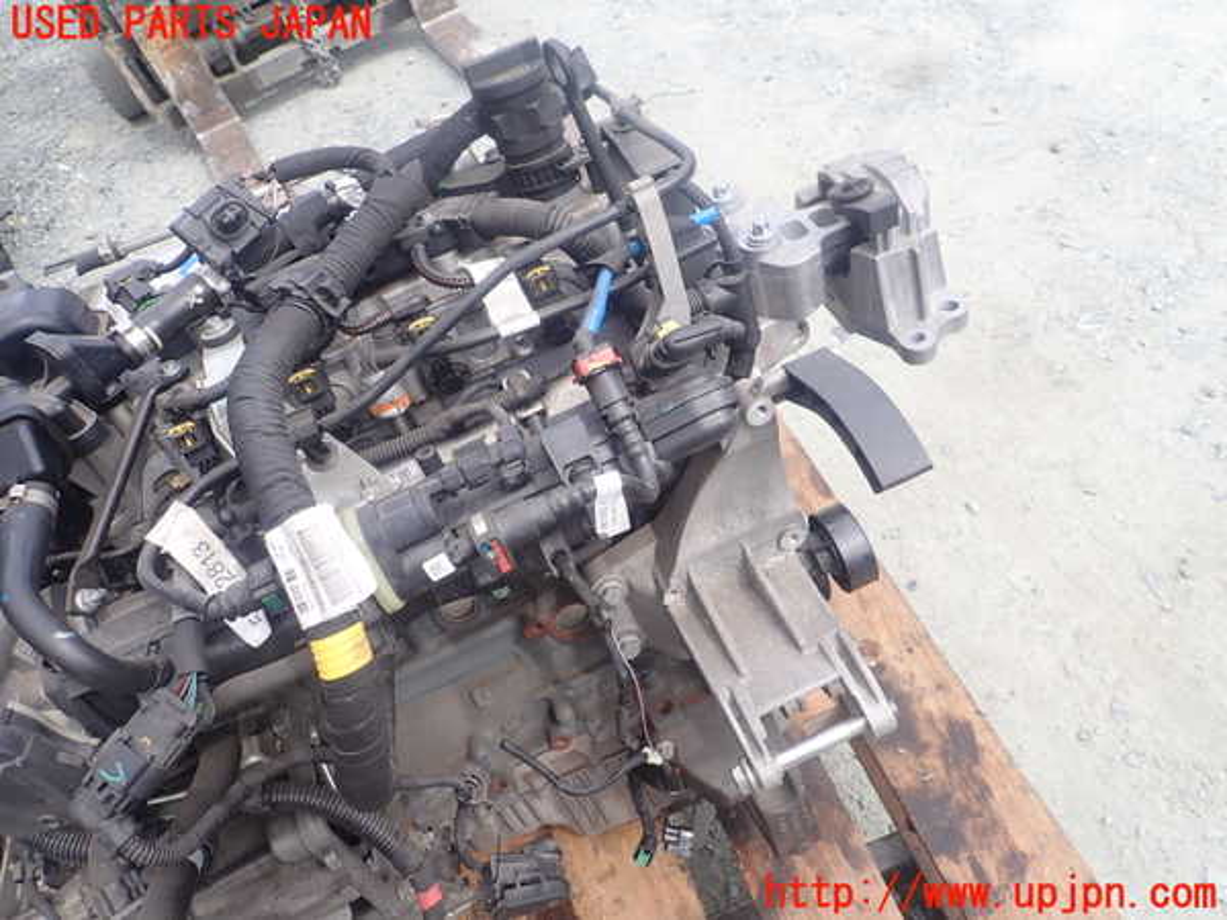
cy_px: 460
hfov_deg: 69.4
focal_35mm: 25
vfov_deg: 54.9
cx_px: 614
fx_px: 886
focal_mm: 4.5
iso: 100
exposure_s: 1/250
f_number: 2.8
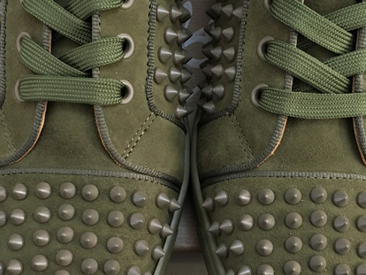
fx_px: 518
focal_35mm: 49
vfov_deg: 29.4
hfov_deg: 38.9
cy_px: 194
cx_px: 187
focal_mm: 4.15
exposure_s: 1/20
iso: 200
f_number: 2.2
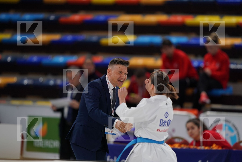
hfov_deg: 5.2
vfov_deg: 3.4
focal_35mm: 400
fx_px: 2689
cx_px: 121
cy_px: 81
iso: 500
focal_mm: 400
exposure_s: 1/320
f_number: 2.8
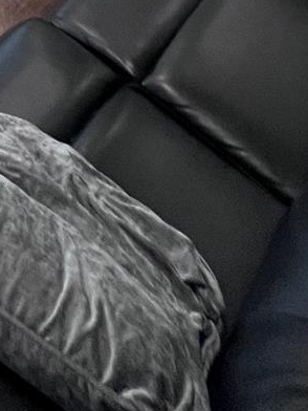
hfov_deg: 22.8
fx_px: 605
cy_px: -355
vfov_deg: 21.3
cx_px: -163
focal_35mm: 51
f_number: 1.8
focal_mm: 1.57
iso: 320
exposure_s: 1/60
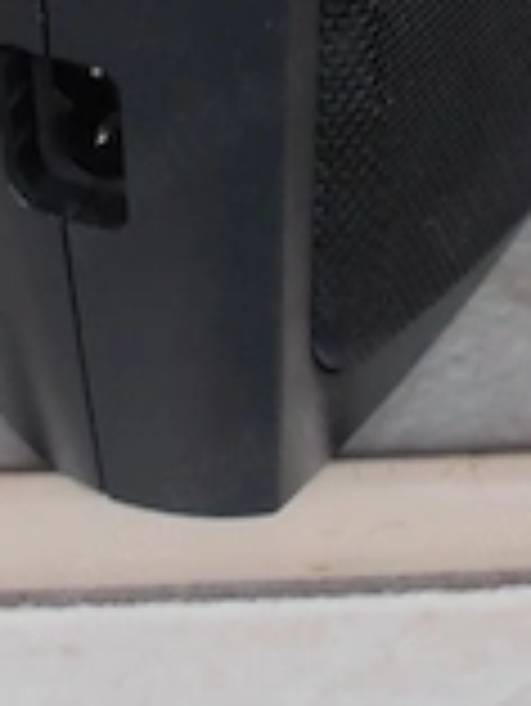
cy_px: -175
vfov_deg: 18.9
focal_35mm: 97
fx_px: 1981
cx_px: 252
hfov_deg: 15.3
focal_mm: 5.3
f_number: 3.1
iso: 100
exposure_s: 1/30
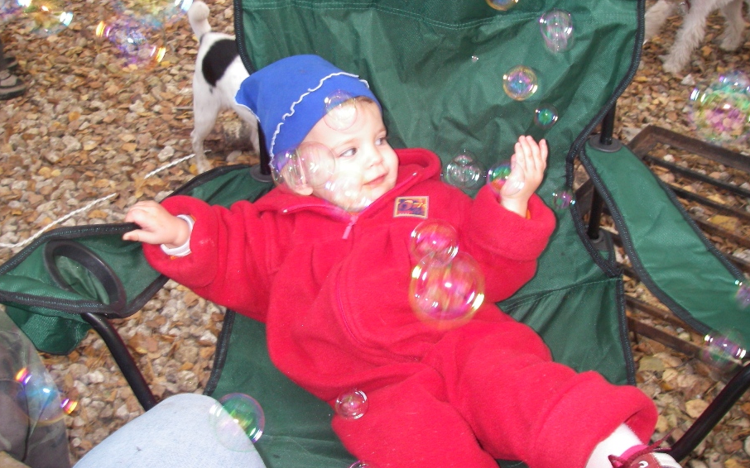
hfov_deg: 48.2
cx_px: 371
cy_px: 186
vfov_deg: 31.1
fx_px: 838
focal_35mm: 41
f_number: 3.3
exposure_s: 1/40
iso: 200
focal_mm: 6.3
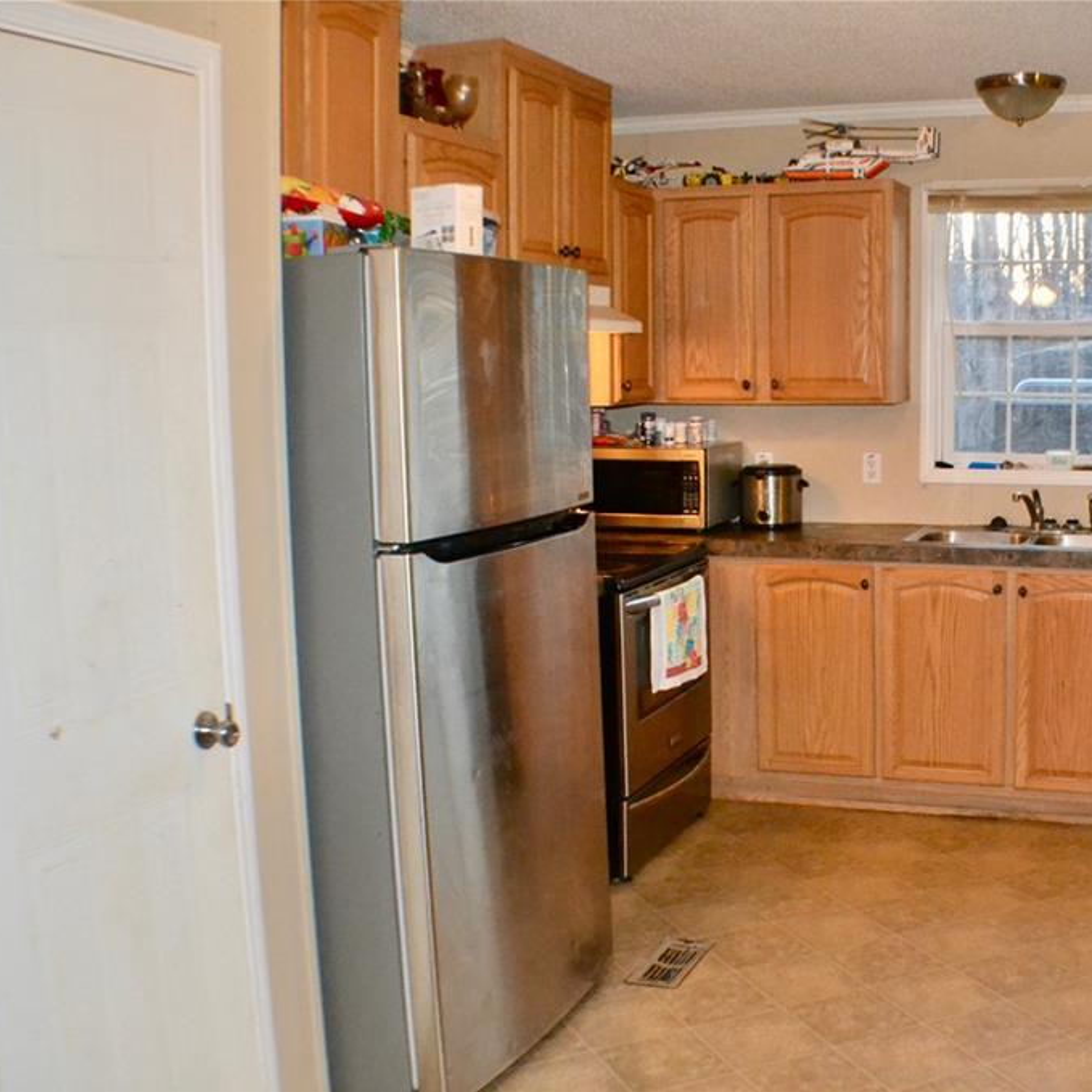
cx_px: 786
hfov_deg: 33.5
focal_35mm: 50
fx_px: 1785
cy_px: 547
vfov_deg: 34.0
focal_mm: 26
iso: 3200
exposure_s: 1/60
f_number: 4.2
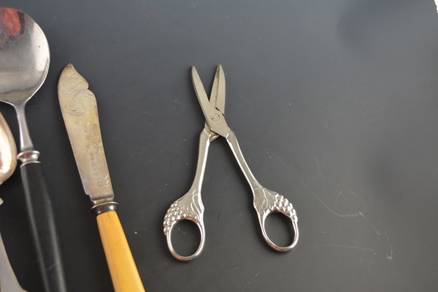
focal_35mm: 45
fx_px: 547
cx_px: 219
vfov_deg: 29.9
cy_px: 146
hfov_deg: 43.6
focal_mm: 30
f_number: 4.8
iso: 400
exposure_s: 1/100
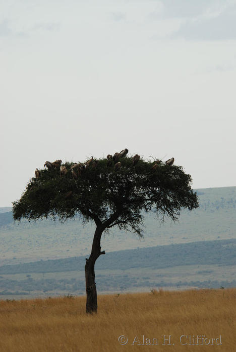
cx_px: 118
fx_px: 3386
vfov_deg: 6.0
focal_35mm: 345
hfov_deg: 4.0
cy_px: 176
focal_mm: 230
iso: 250
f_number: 5.3
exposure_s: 1/100
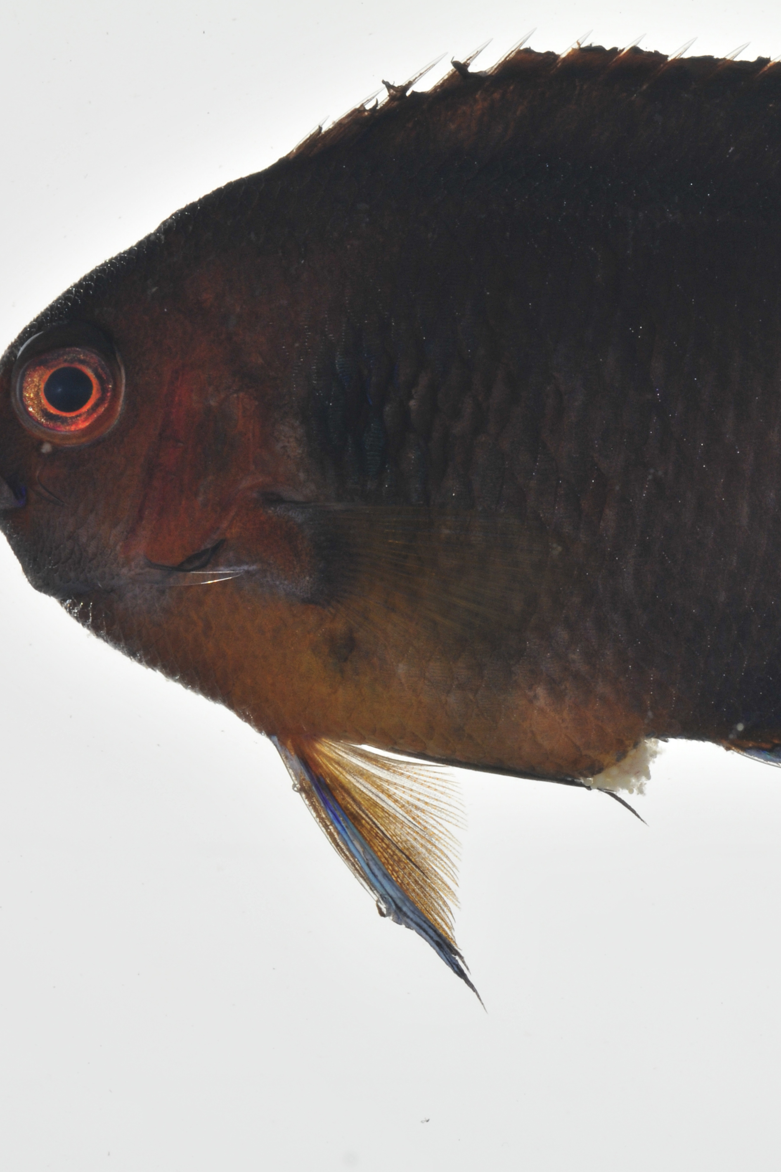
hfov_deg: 5.8
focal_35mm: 238
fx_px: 7734
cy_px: 585
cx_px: 739
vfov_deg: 8.7
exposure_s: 1/60
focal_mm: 105
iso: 200
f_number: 22
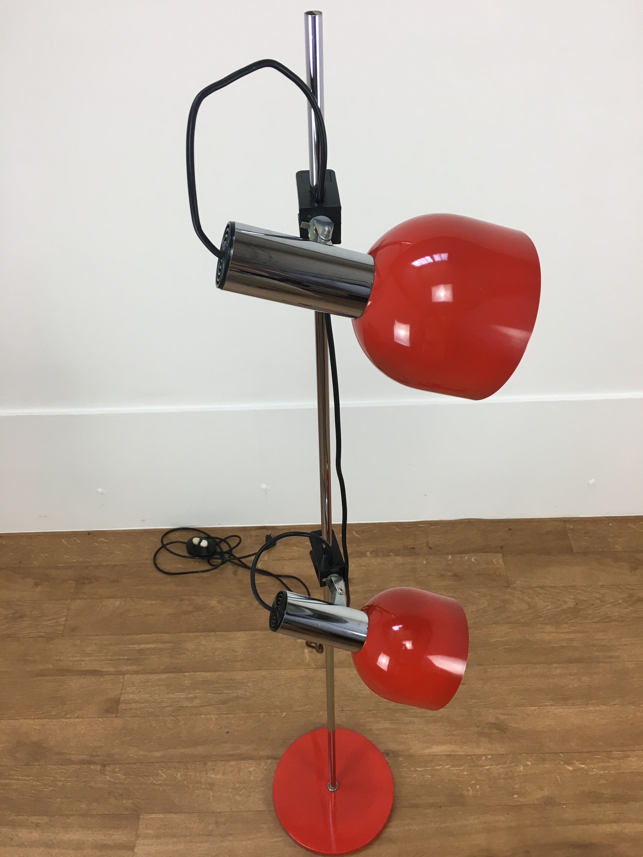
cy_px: 428
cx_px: 322
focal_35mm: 29
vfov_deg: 61.7
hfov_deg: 48.2
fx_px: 718
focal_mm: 4.15
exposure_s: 1/33
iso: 32
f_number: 2.2
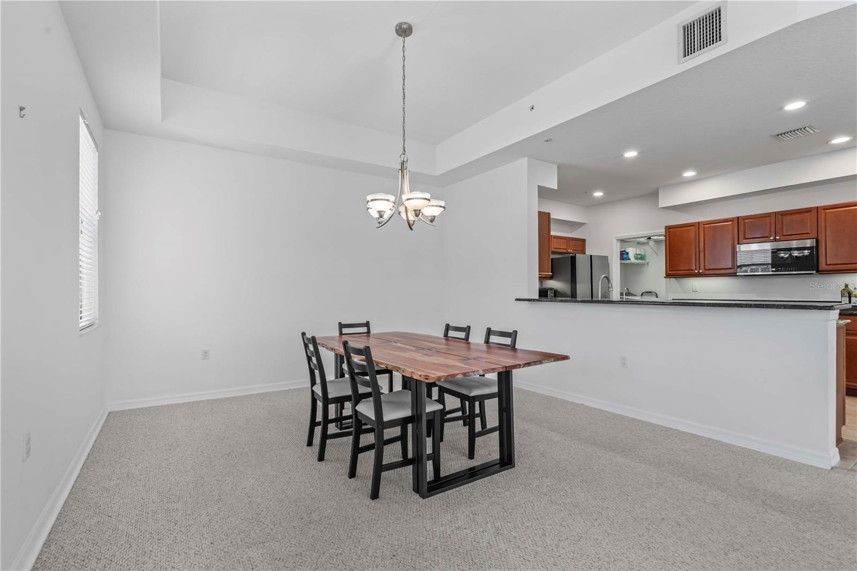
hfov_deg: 96.7
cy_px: 286
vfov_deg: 73.7
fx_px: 381
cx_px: 428
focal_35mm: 16
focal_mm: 16
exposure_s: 1/1.67
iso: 125
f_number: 8
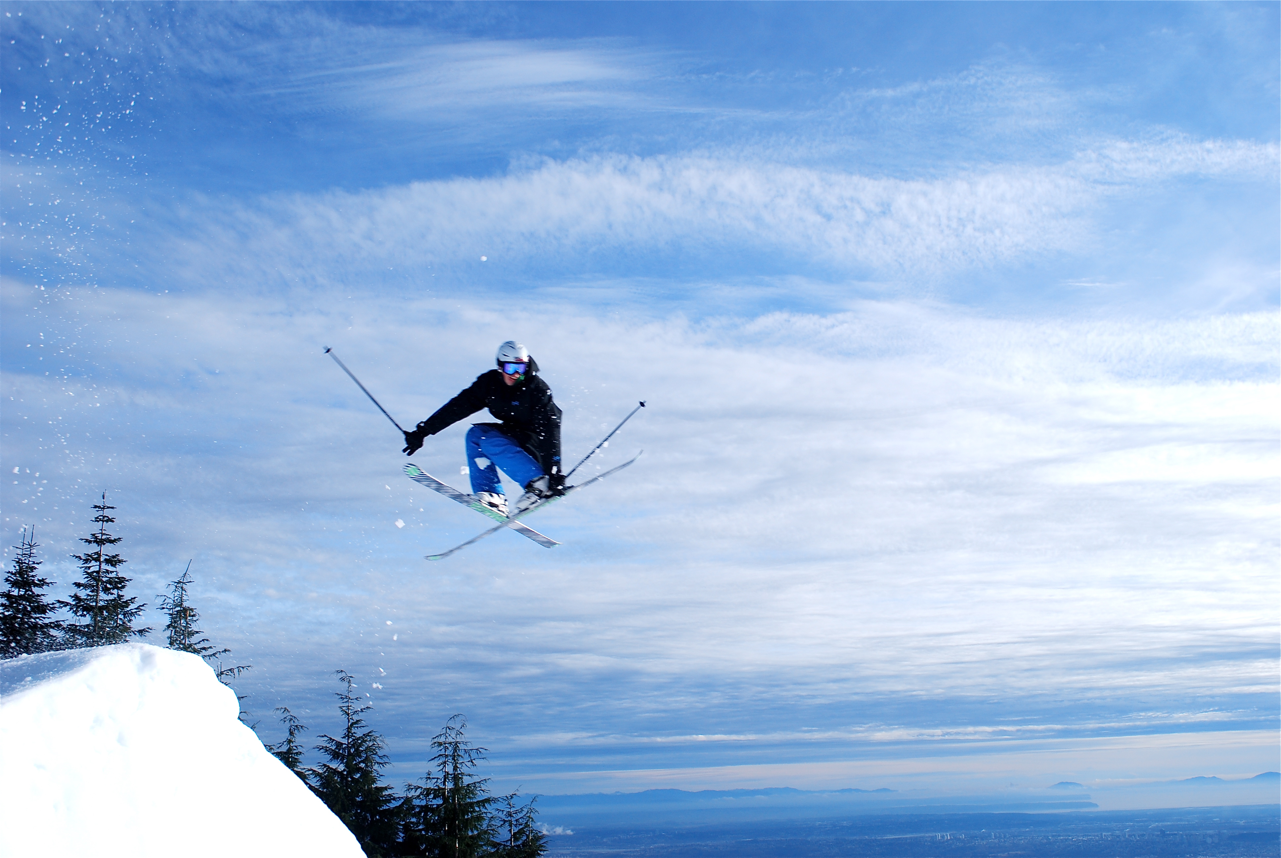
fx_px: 1283
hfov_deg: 53.1
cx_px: 640
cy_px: 429
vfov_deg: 37.0
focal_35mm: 36
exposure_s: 1/320
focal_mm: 24
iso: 100
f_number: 9
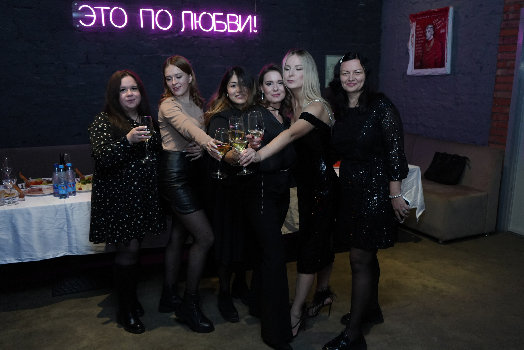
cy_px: 175
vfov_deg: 42.3
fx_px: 451
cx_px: 262
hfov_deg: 60.3
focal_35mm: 31
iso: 2500
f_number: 4
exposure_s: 1/200
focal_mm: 31
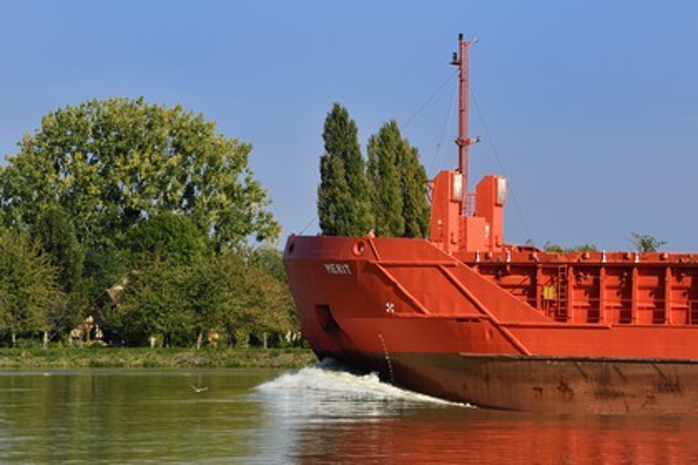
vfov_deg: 7.4
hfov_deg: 11.1
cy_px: 232
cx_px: 349
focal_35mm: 185
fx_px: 3587
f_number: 10
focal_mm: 185
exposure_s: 1/400
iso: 200
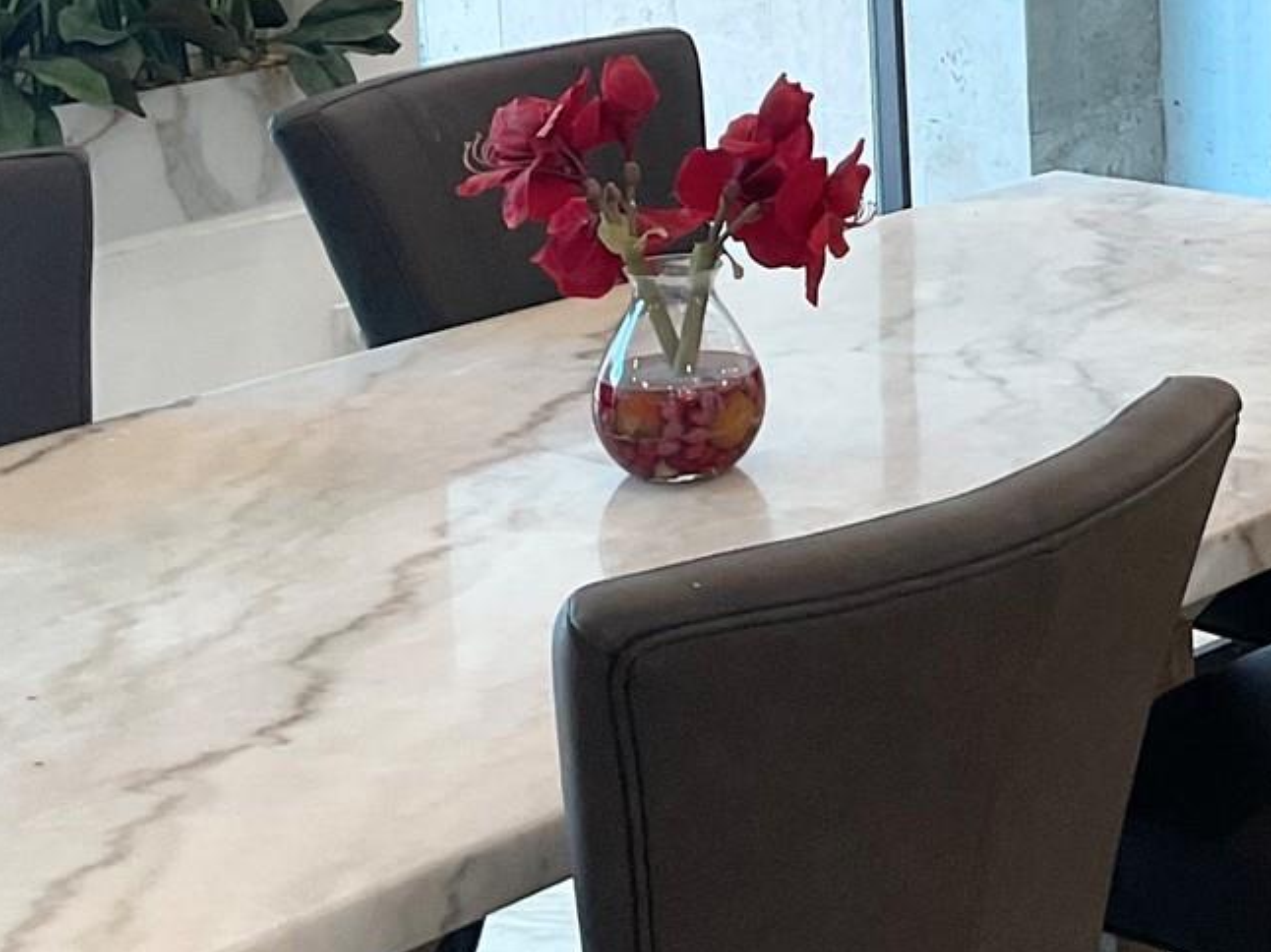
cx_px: 1531
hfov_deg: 20.0
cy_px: -47
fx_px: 3377
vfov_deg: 15.7
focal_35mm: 92
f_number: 1.8
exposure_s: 1/120
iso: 50
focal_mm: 3
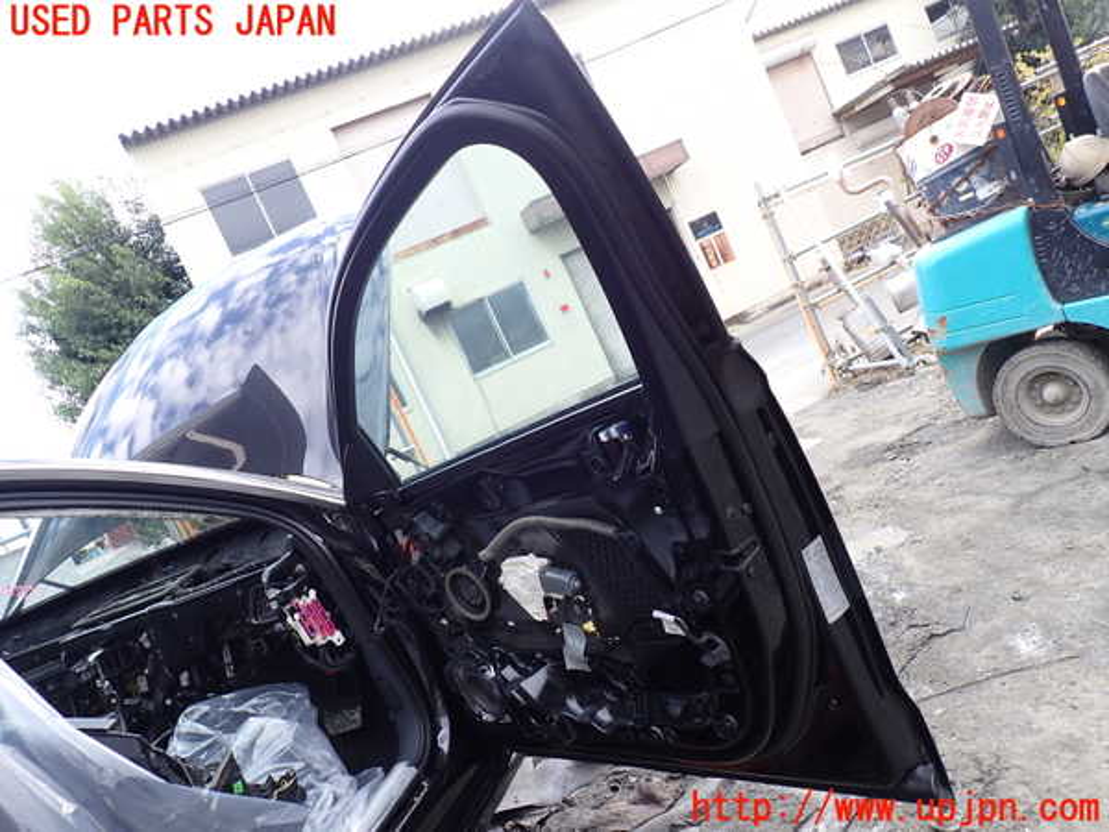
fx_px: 801
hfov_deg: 69.4
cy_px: 416
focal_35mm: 25
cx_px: 554
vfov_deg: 54.9
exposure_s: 1/125
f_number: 2.8
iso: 100
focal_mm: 4.5
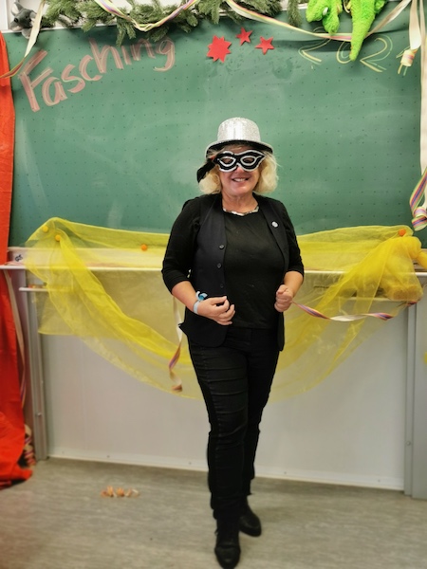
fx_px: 724
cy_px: 284
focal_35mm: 44
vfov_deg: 42.9
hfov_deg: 32.9
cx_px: 214
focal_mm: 5.58
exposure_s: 1/100
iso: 64
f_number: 1.8
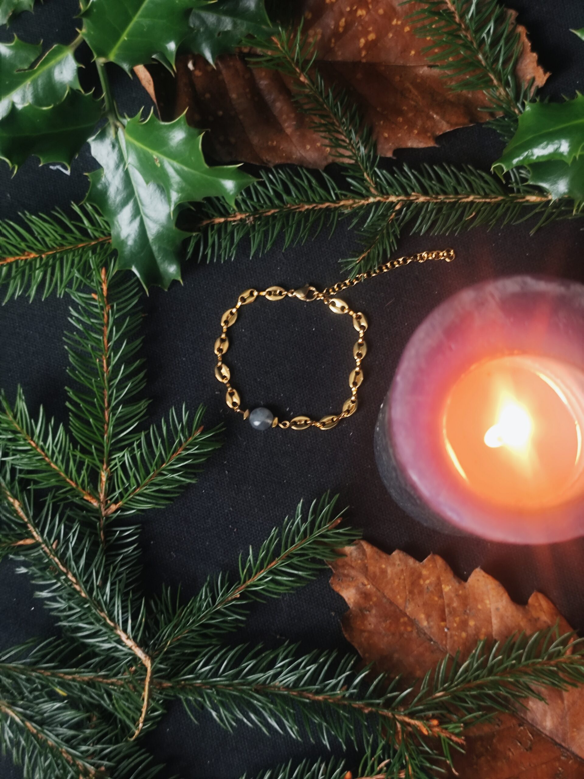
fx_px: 1035
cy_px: 390
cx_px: 292
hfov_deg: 31.5
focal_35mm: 46
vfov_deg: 41.2
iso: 100
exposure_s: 1/25
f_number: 1.65
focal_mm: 6.19
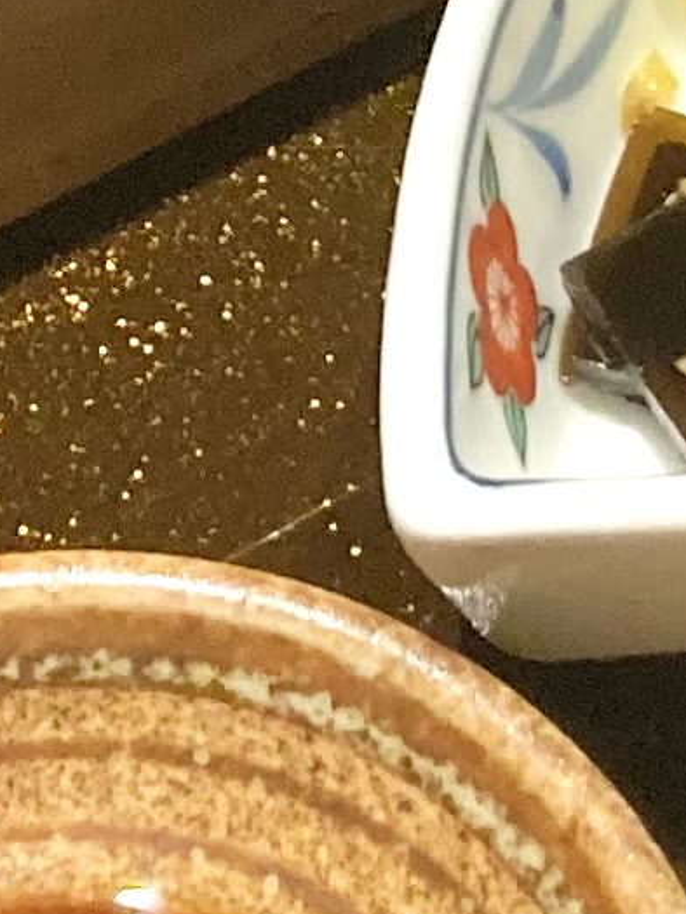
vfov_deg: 8.8
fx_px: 5679
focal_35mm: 215
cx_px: 225
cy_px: -801
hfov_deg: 6.9
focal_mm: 3.99
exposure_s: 1/60
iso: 160
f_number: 1.8
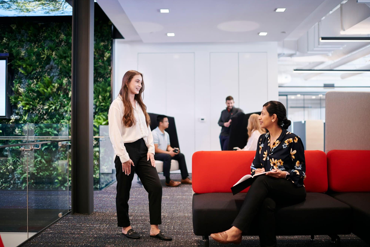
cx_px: 183
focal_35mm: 36
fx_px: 370
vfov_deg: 36.9
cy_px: 122
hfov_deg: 53.1
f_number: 1.4
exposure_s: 1/200
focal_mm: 35
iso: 640
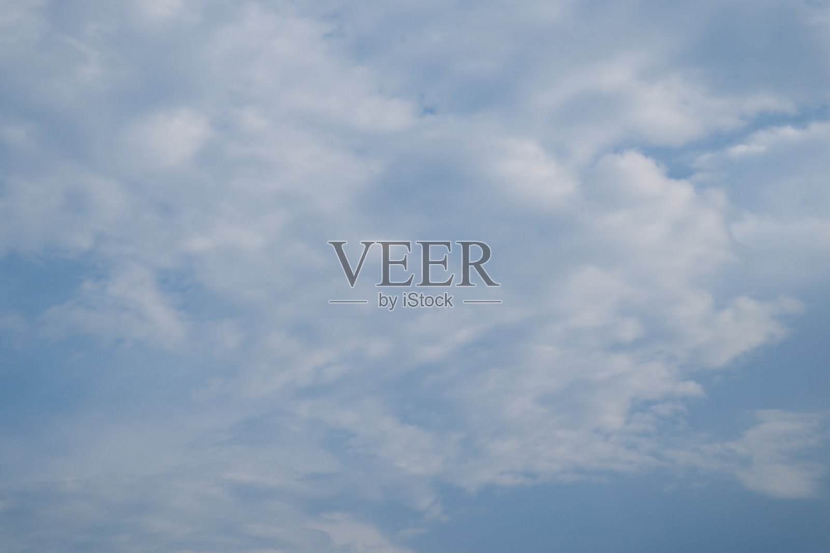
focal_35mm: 91
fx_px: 2098
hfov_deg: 22.4
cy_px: 276
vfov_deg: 15.0
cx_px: 415
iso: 250
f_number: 18
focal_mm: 60.8
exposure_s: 1/125
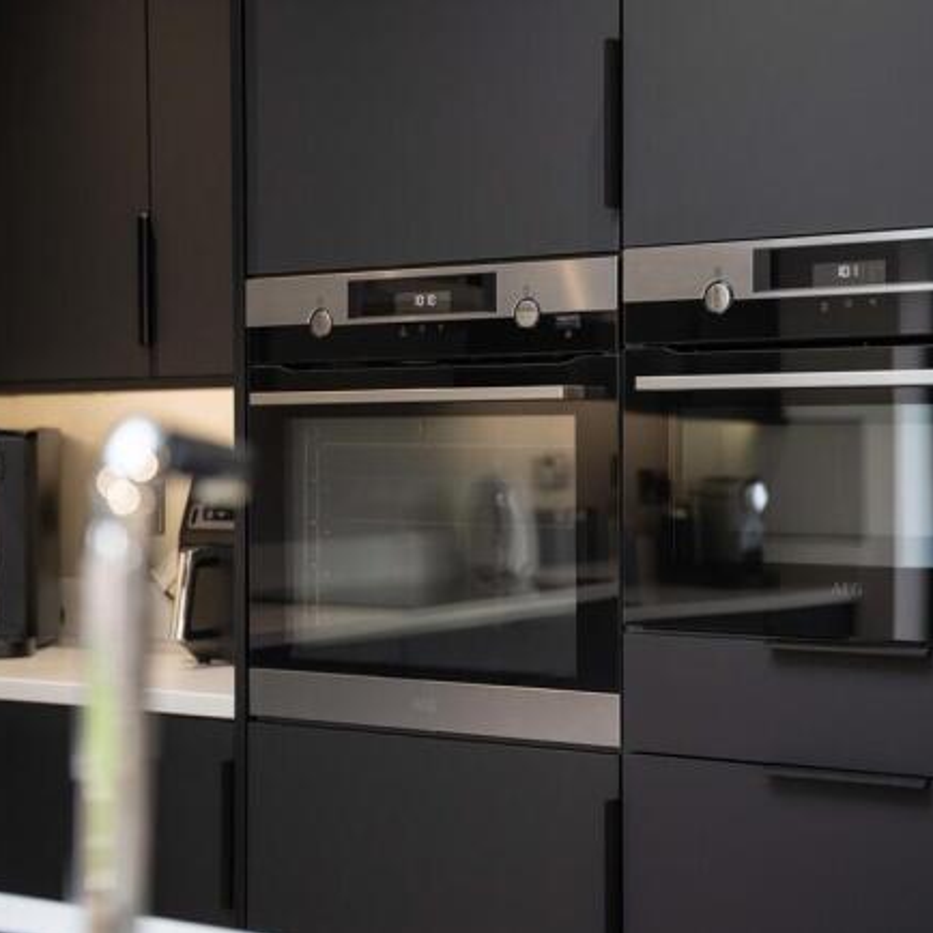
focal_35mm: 69
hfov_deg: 25.0
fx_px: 2093
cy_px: 468
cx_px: 590
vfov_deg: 25.1
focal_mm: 53.5
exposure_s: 1/125
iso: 500
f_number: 2.8
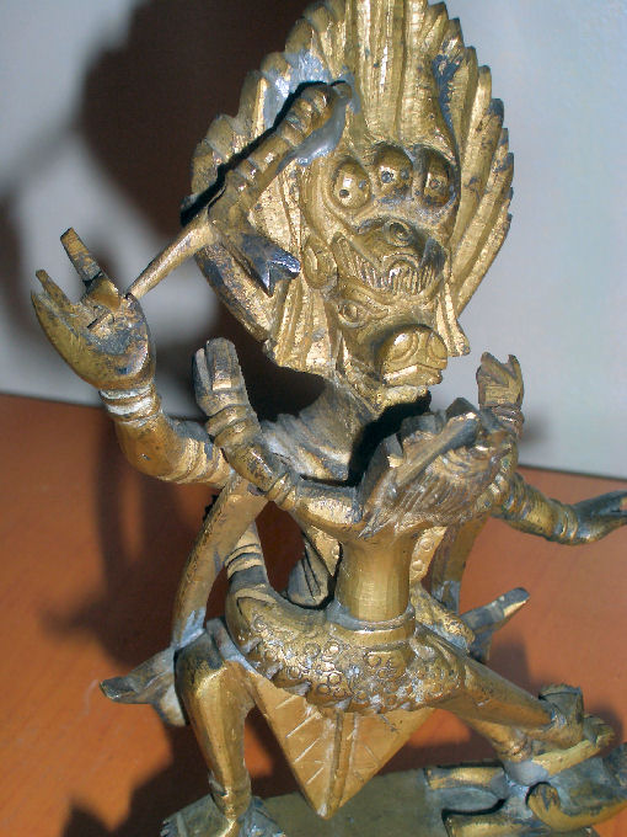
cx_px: 314
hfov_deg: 23.7
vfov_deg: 31.2
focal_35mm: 62
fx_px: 1497
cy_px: 418
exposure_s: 1/60
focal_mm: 10.2
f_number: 5.6
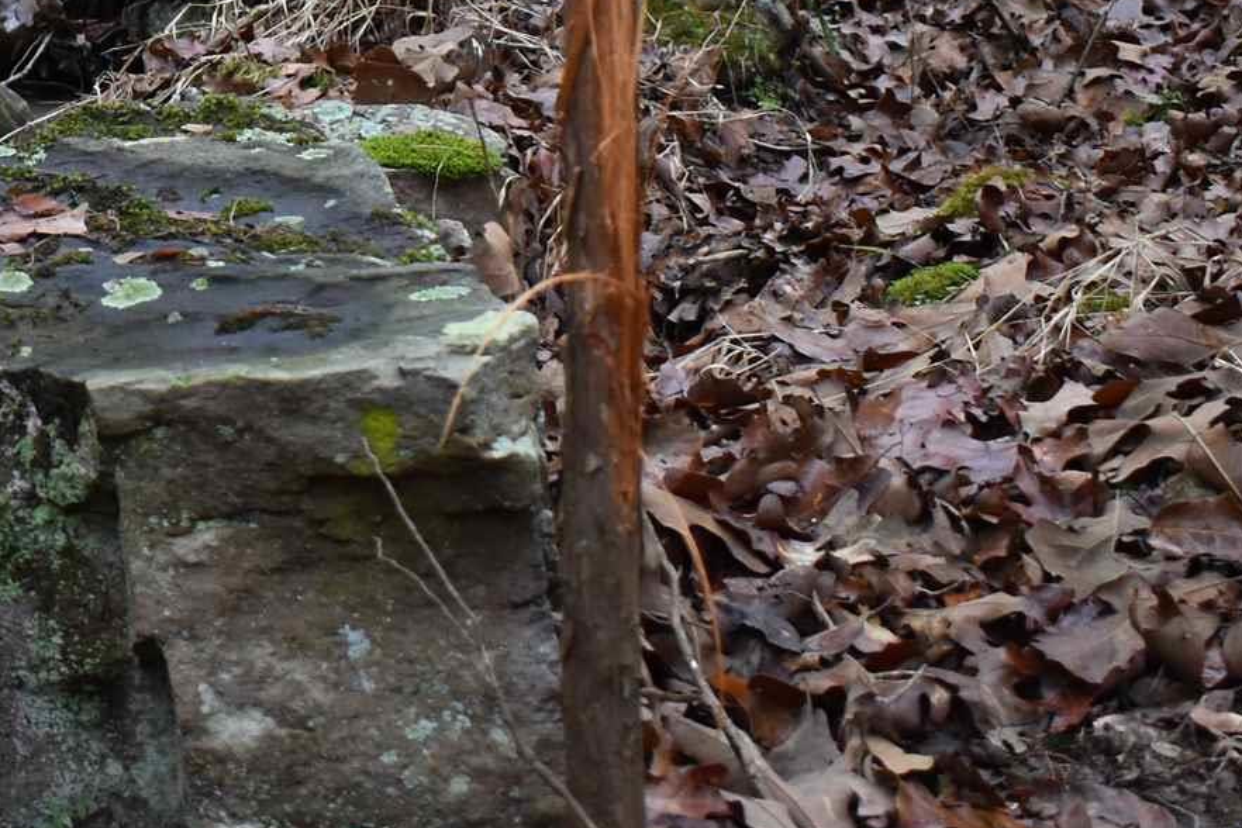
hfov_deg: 20.8
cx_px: -56
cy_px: -149
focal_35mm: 94
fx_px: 3243
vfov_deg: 14.1
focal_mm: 18
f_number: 3.5
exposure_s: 1/125
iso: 900
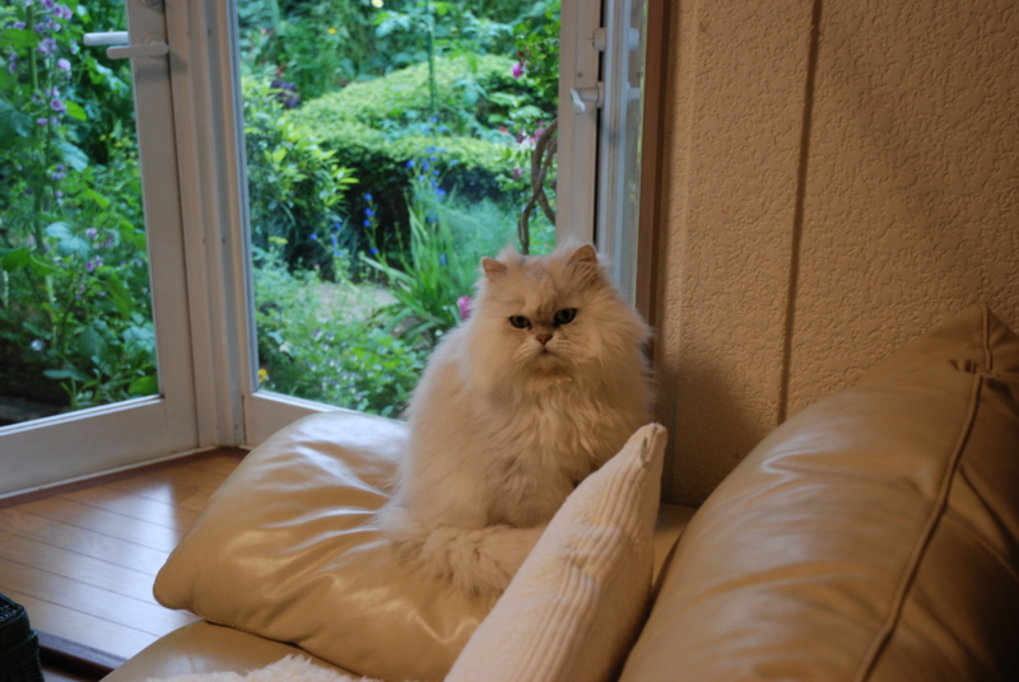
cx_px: 510
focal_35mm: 51
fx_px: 1446
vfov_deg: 26.6
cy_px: 341
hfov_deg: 38.8
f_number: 4.2
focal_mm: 34
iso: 400
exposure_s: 1/25
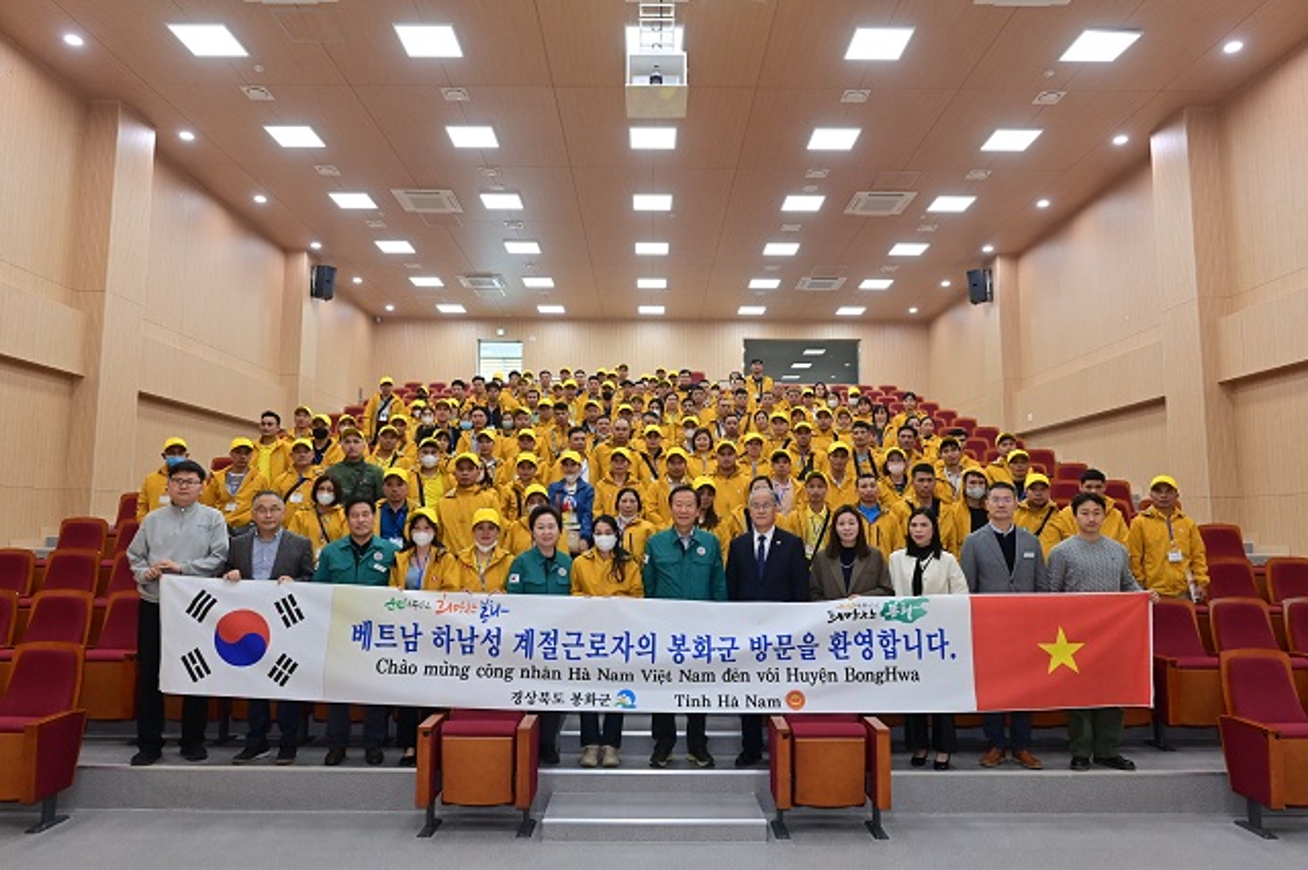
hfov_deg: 73.8
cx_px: 654
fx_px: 872
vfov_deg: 53.1
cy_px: 435
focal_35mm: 24
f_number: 5.6
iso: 2500
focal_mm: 24
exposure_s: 1/125
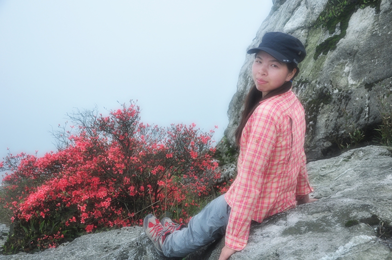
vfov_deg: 34.1
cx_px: 196
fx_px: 424
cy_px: 130
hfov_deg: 49.6
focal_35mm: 39
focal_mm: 26
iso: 320
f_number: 5.6
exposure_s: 1/400
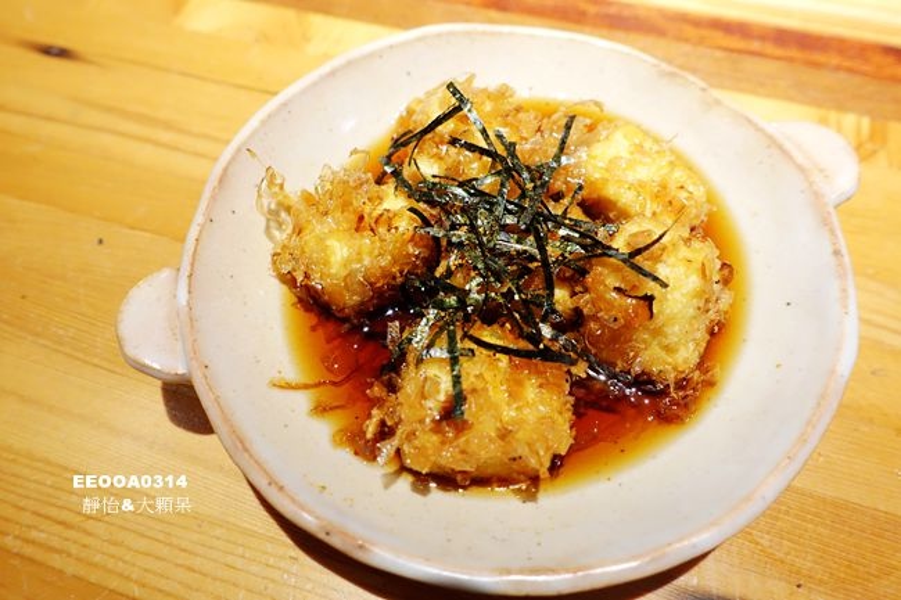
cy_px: 300
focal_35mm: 25
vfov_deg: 51.3
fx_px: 625
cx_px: 450
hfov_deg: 71.5
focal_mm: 9.08
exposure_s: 1/30
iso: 800
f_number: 2.8
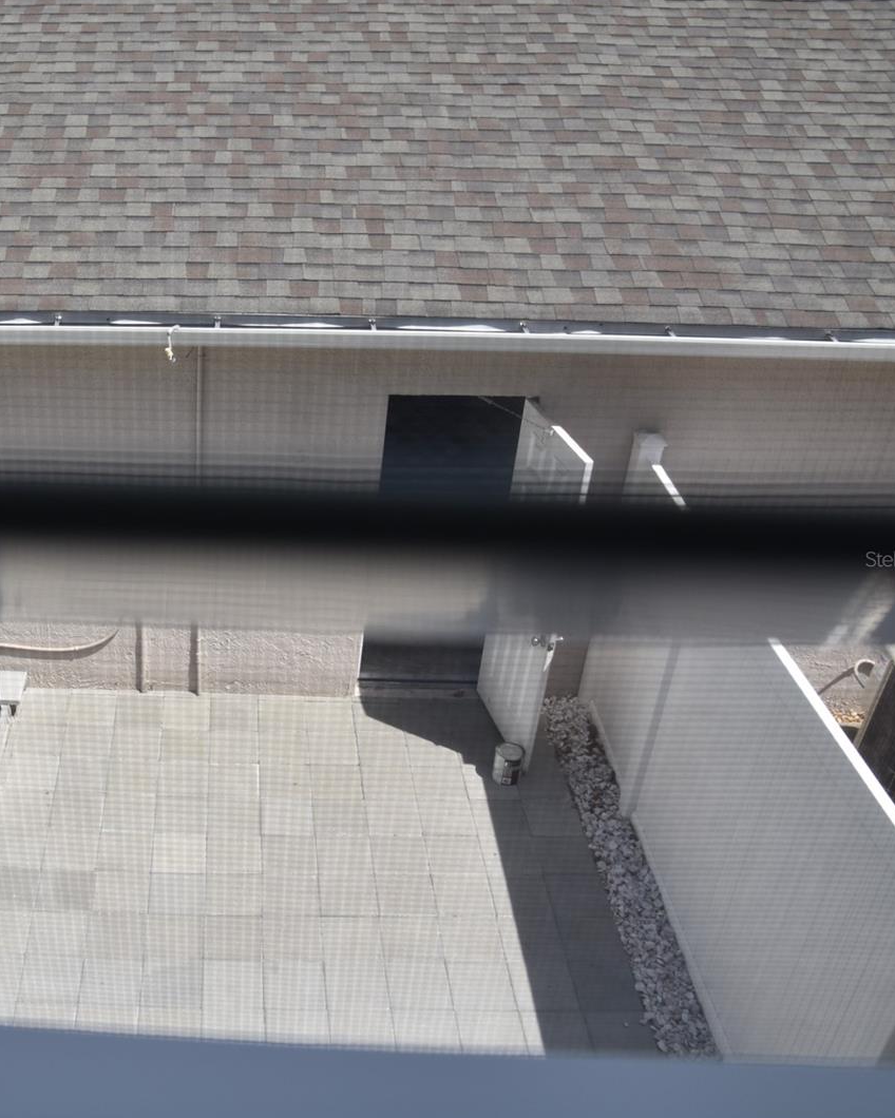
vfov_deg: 52.8
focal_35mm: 34
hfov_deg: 40.6
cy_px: 559
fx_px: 1126
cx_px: 115
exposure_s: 1/320
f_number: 9
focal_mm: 16
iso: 200
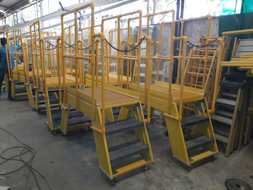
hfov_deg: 65.3
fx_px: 197
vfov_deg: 51.4
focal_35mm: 27
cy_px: 95
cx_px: 126
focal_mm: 3.6
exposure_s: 1/33
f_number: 1.9
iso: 125
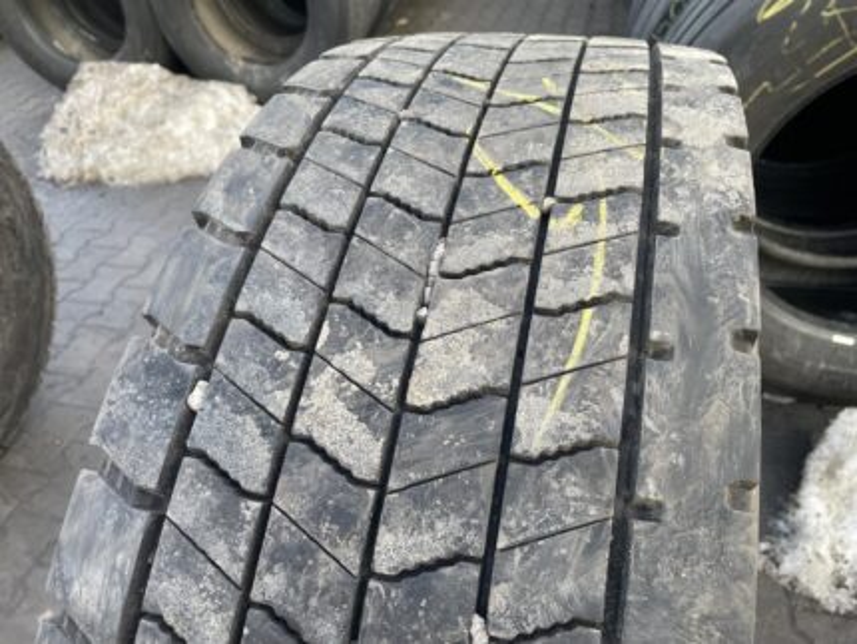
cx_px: 428
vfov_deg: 53.1
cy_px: 322
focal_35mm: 26
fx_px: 644
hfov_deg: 67.3
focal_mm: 4.2
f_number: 1.6
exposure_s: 1/121
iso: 64
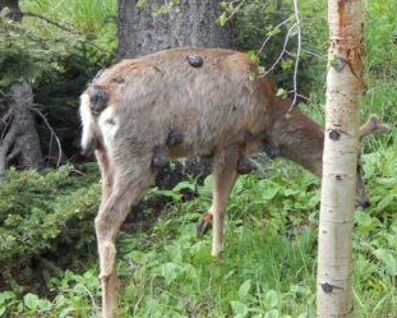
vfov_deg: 3.9
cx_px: 220
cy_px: 142
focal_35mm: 395
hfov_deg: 4.9
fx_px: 4643
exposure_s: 1/125
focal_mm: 56.5
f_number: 5.7
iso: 400
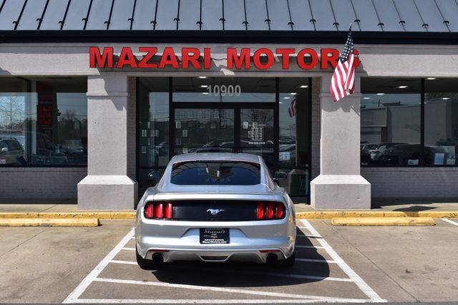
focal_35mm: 46
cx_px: 229
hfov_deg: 42.3
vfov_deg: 28.9
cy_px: 152
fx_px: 591
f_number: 11
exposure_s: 1/500
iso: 250
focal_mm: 31
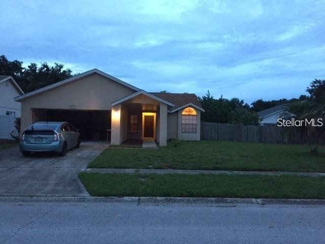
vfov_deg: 48.2
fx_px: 272
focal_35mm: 29
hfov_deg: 61.7
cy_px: 122
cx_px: 162
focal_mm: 4.15
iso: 250
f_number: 2.2
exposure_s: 1/17
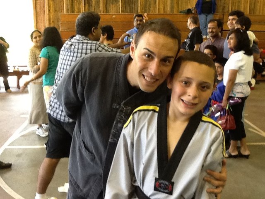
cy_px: 100
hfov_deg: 42.9
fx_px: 337
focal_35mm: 44
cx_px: 132
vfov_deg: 32.9
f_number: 2.4
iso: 125
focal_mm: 2.03
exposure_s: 1/30
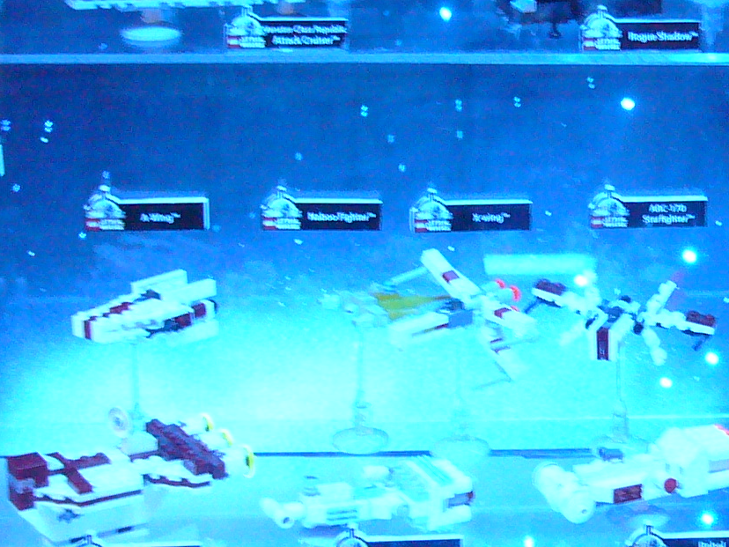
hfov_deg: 16.3
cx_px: 673
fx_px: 2506
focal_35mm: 119
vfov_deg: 12.4
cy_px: 359
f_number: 2.8
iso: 200
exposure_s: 1/13
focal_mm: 5.8
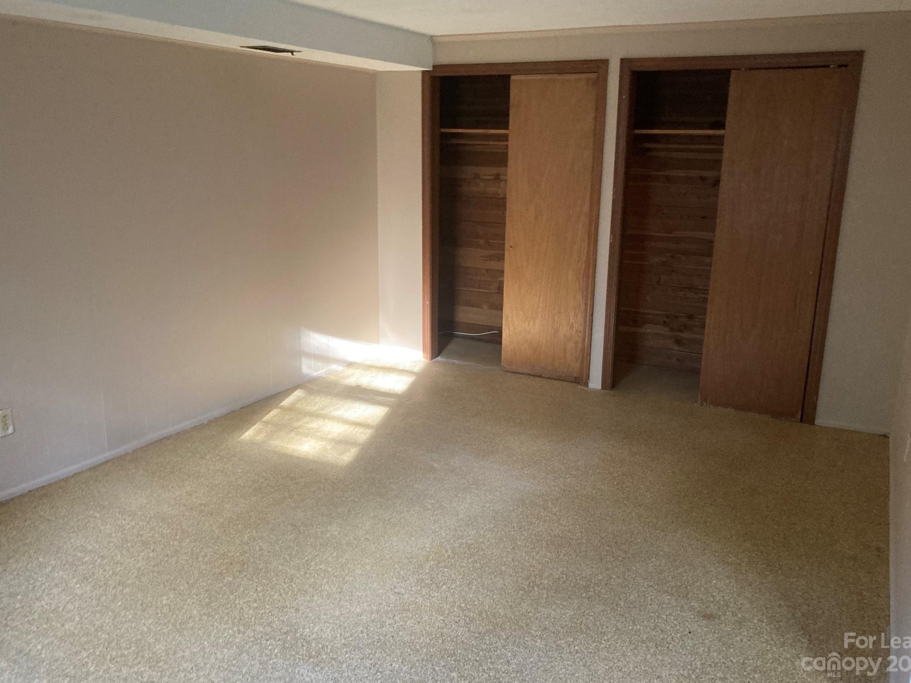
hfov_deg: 61.6
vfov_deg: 48.2
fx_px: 763
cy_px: 333
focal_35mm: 29
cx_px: 466
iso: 400
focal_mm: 3.99
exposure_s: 1/33
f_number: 1.8
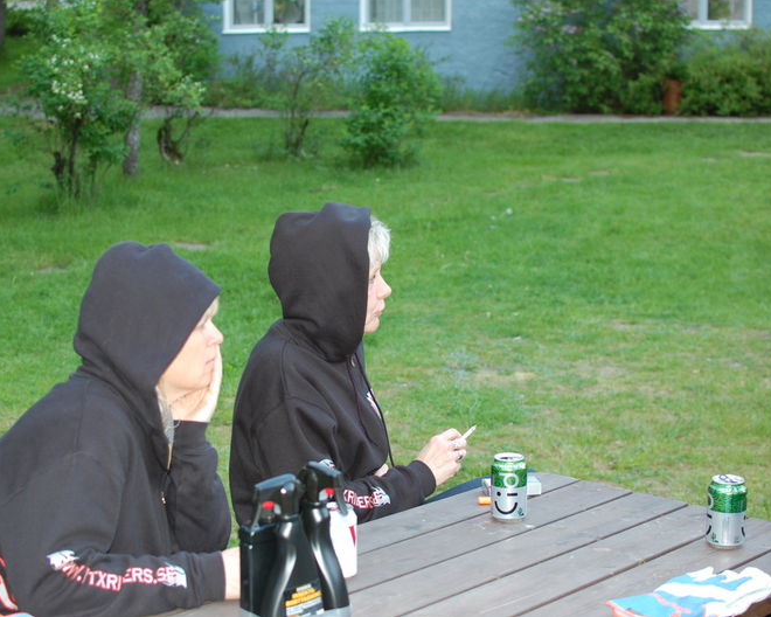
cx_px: 316
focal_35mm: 60
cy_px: 308
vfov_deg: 25.6
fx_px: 1359
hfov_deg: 31.6
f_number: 2.8
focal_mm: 35
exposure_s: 1/80
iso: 400
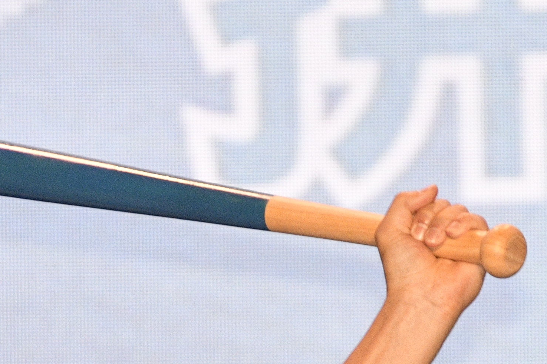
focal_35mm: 1540
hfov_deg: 1.3
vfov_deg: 0.9
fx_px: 23388
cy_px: 494
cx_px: -125
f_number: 5.6
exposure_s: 1/250
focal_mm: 280
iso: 1600
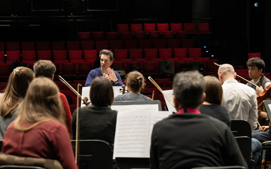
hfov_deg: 20.8
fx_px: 739
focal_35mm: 100
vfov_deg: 13.1
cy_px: 106
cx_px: 123
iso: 5000
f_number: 3.5
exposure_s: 1/250
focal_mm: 70
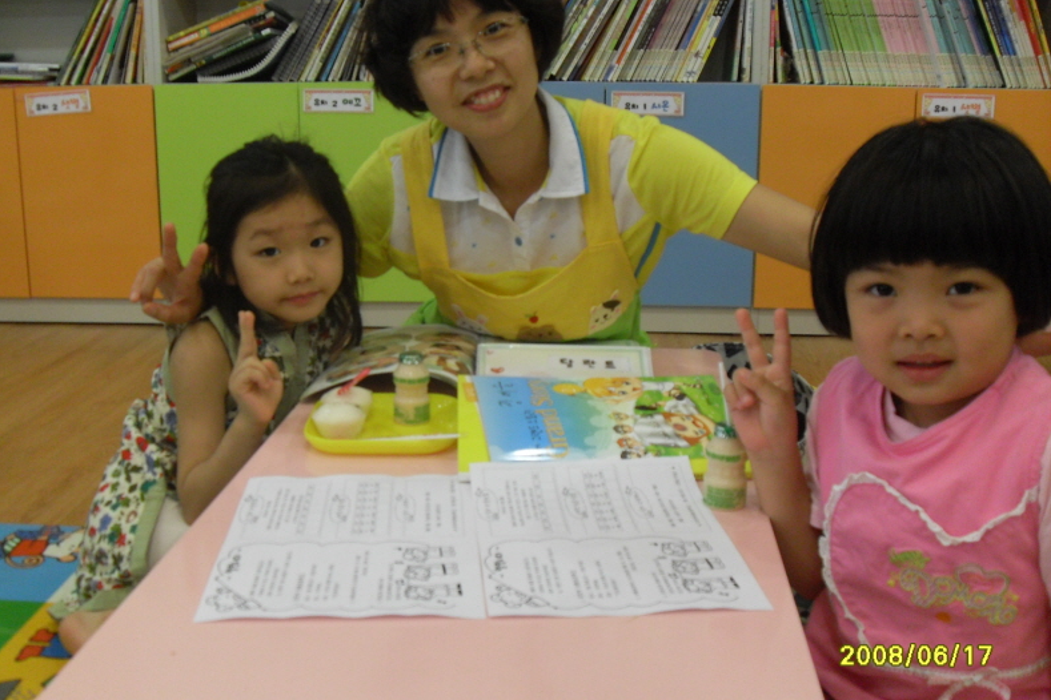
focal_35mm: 39
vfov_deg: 34.2
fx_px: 1138
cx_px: 520
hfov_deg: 49.6
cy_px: 334
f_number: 2.8
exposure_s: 1/30
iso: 200
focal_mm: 6.3
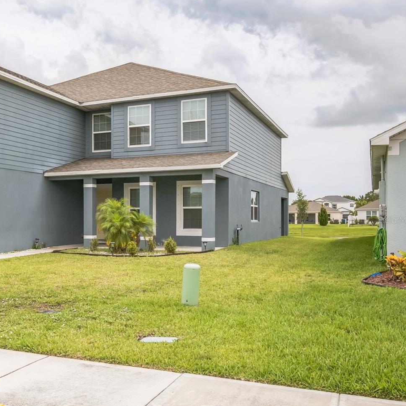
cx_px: 81
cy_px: 220
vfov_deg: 40.0
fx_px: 557
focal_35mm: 42
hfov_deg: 38.5
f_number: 7.1
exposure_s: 1/1000
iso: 400
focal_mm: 20
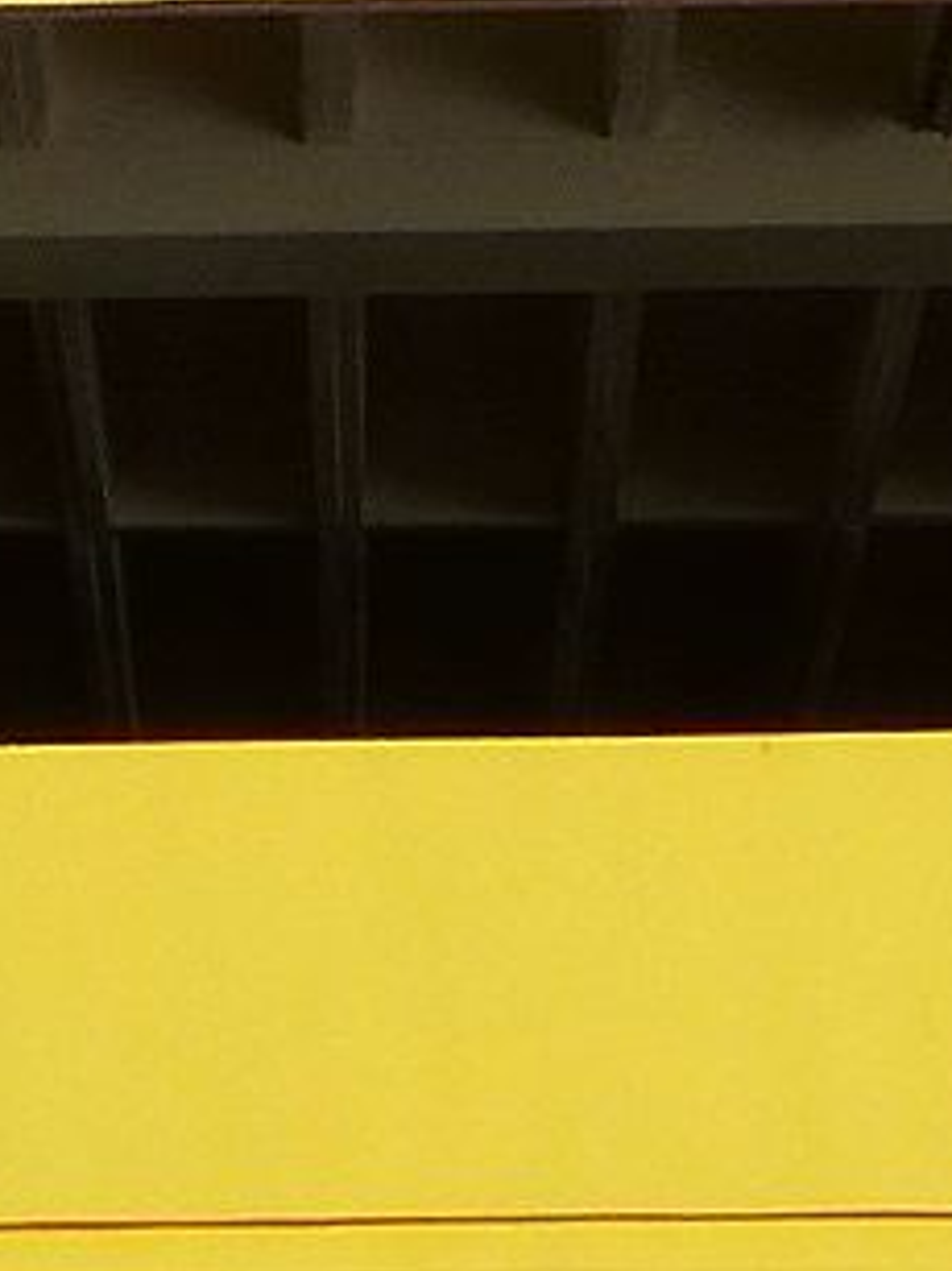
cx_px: -95
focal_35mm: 227
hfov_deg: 6.5
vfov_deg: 8.4
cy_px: 2352
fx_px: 8330
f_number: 4.5
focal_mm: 5.3
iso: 100
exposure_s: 1/1300
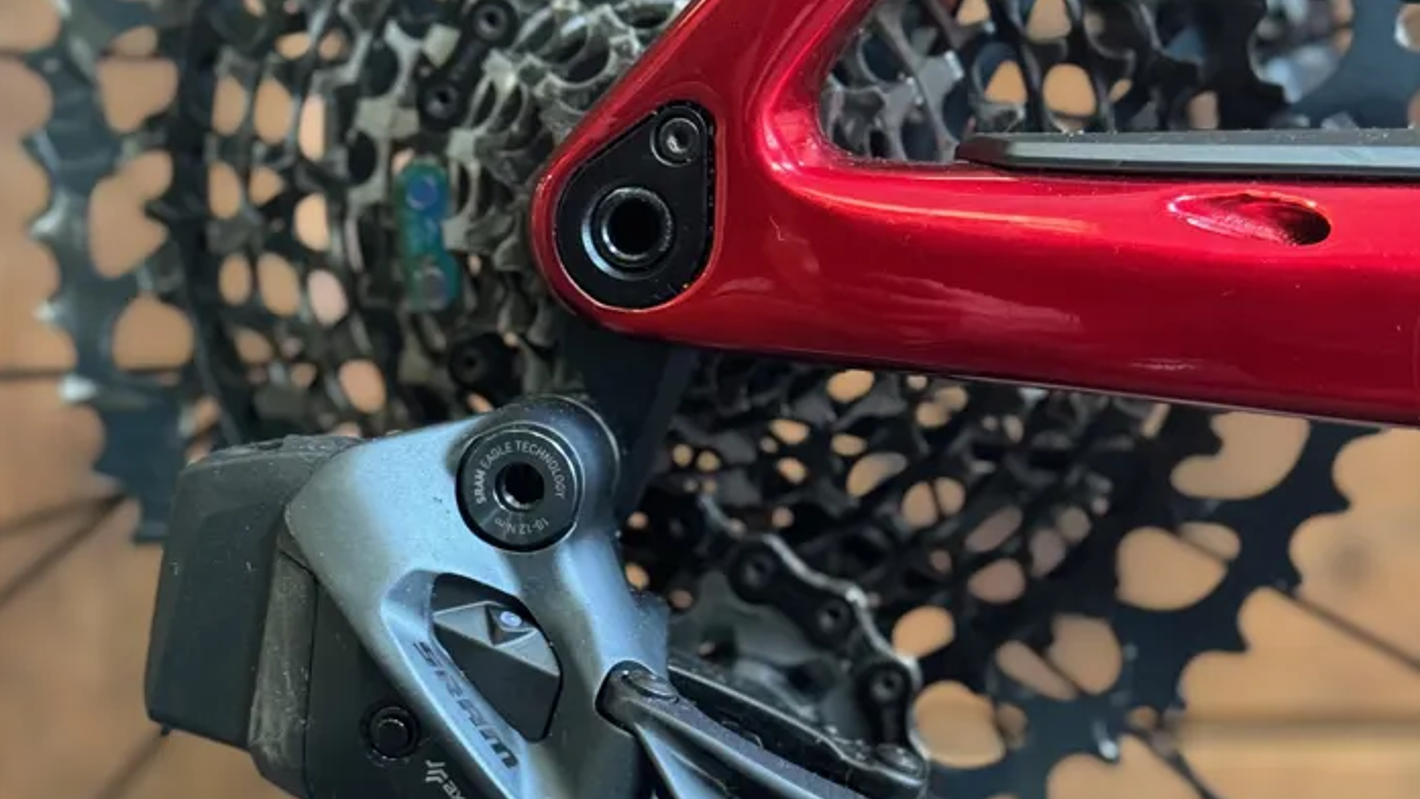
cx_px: 609
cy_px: 838
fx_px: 3012
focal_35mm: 80
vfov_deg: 14.8
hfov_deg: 26.5
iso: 250
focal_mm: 6.76
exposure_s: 1/50
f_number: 1.78
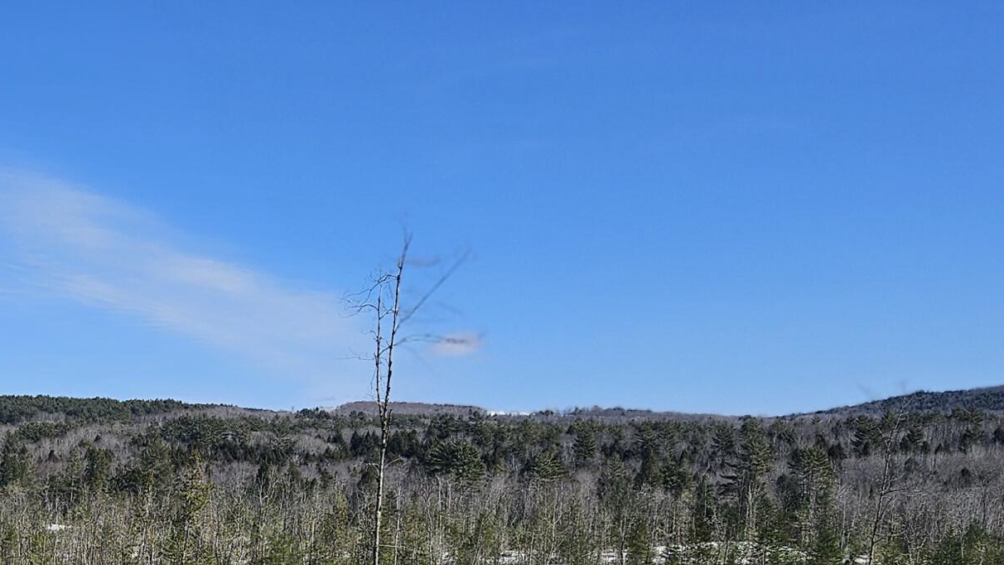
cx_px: 84
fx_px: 1651
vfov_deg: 18.7
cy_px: 614
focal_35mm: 62
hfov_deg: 32.0
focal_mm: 5.4
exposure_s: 1/2544
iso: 25
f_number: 1.8
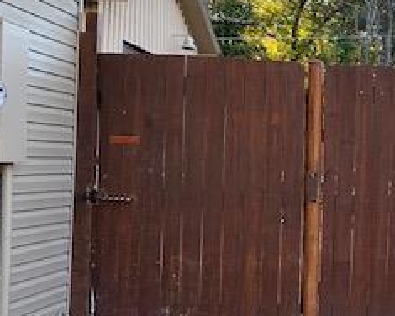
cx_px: 504
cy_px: 185
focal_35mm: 69
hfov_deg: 24.3
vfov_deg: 22.1
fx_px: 807
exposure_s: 1/122
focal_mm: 4.25
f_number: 1.8
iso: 32
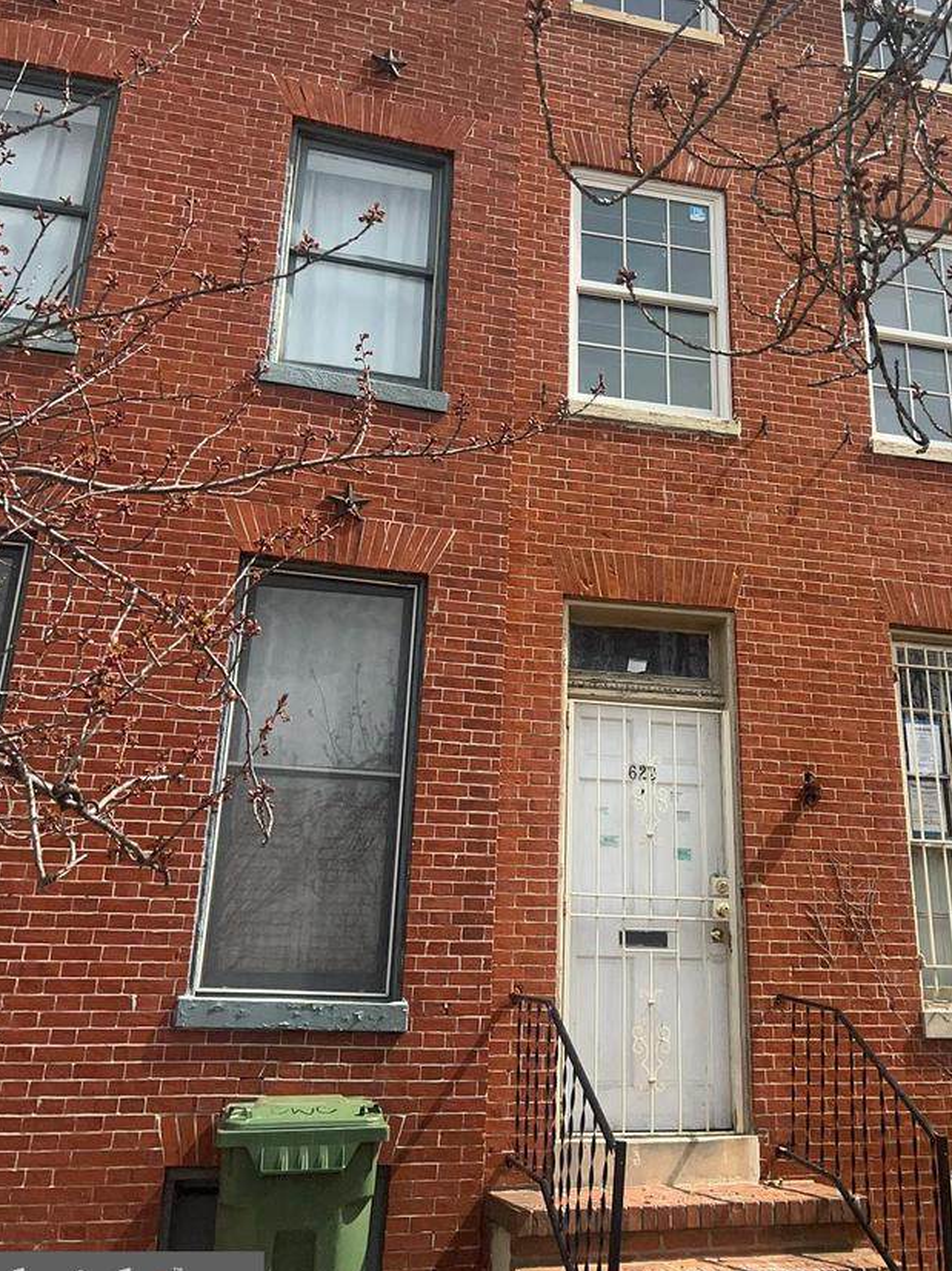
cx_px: 617
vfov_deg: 53.6
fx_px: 1247
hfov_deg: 41.4
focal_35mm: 34
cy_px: 509
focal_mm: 5.7
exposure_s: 1/8000
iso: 32
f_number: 1.5
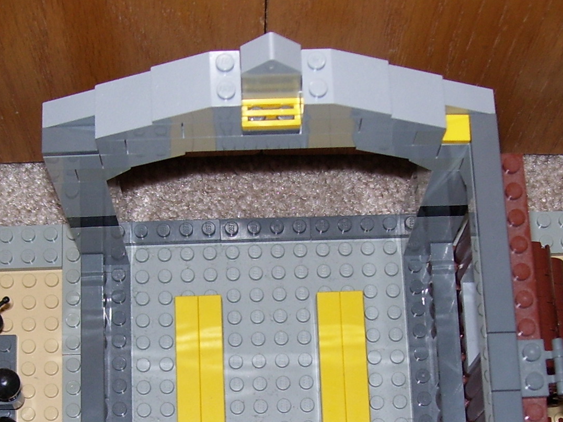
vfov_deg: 18.8
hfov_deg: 25.3
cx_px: 249
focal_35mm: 77
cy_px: 374
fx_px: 1252
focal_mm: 6
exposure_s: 1/60
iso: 80
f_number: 2.7
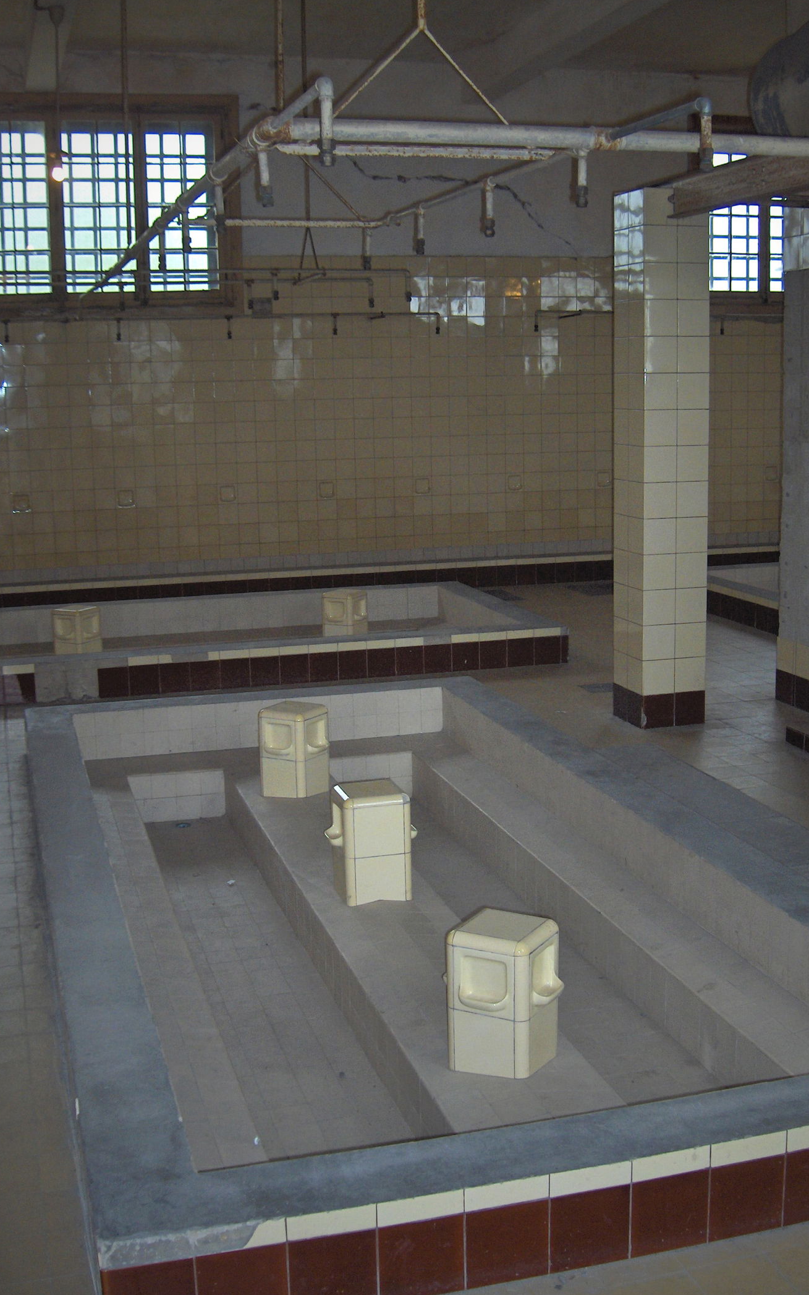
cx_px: 426
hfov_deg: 30.5
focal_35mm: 42
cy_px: 652
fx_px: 1481
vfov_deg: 47.2
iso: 100
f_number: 2.8
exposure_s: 1/60
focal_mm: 8
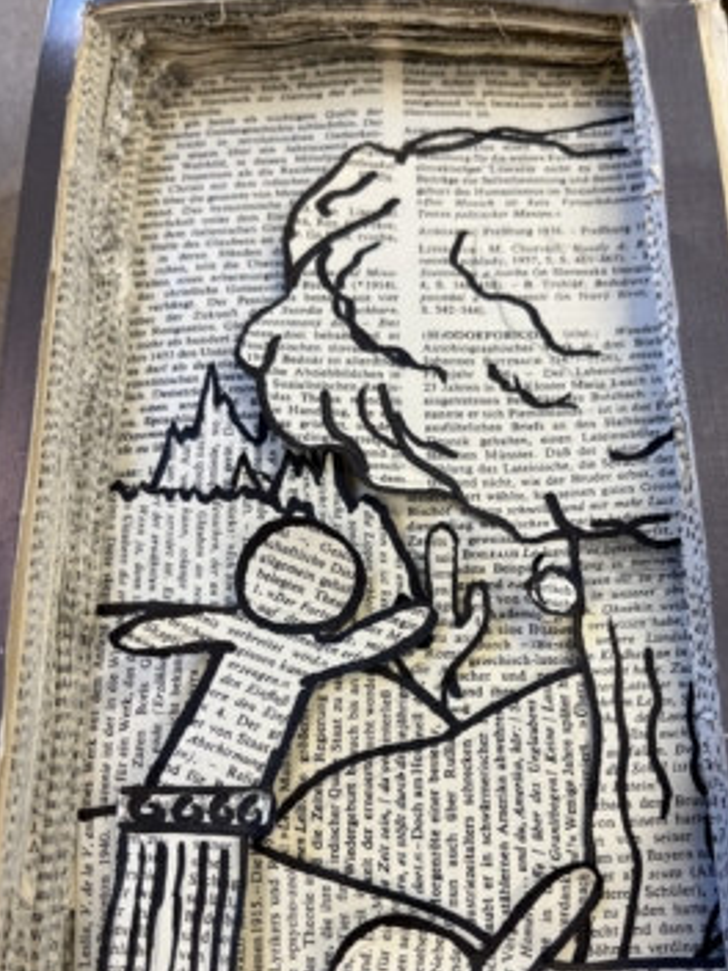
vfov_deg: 58.0
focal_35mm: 31
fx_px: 869
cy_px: 571
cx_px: 401
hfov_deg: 45.4
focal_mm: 5.1
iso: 100
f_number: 1.6
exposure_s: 1/100
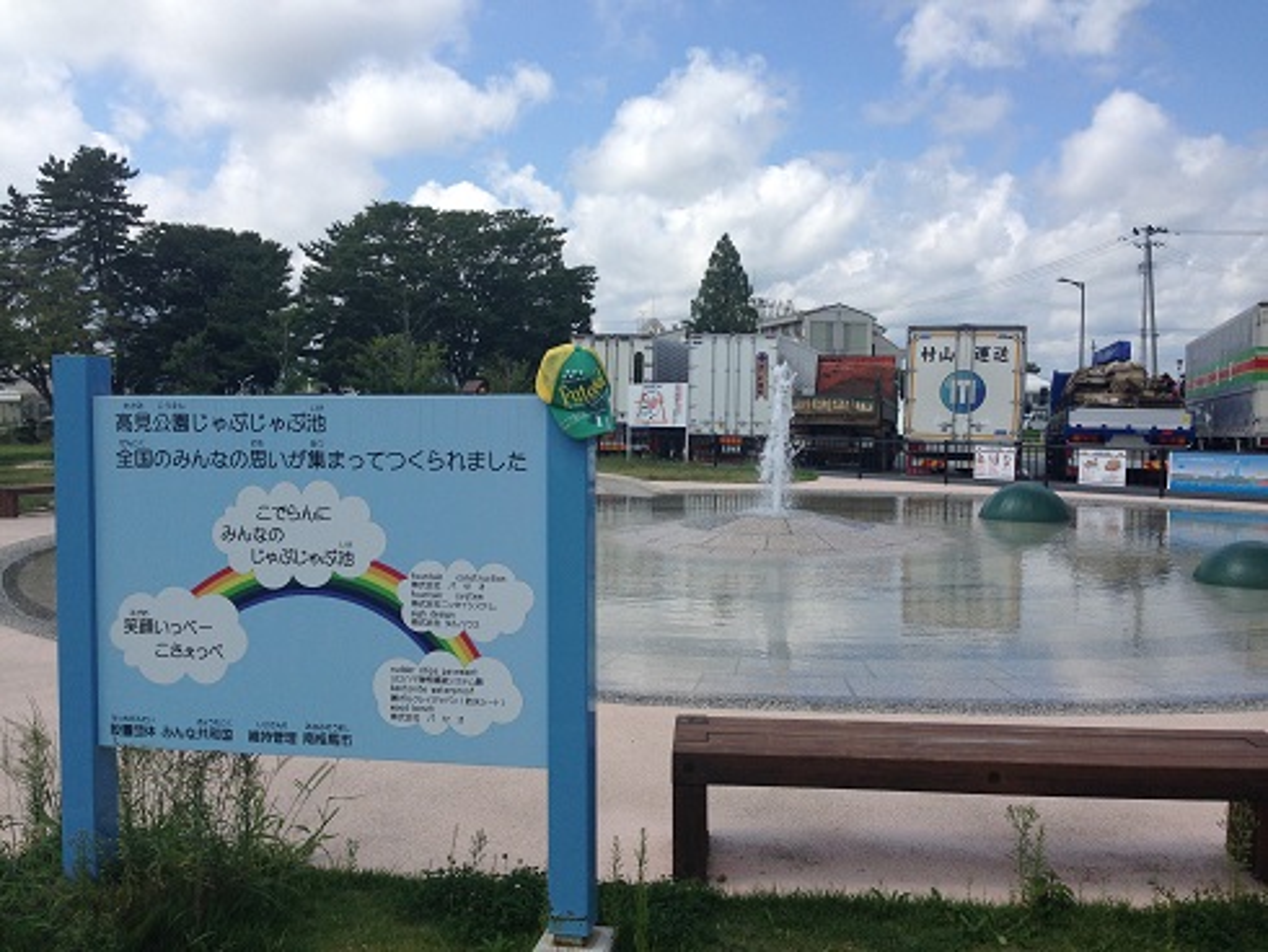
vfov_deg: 43.0
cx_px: 634
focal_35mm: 33
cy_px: 476
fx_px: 1209
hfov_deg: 55.3
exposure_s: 1/2008
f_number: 2.4
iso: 50
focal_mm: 4.12
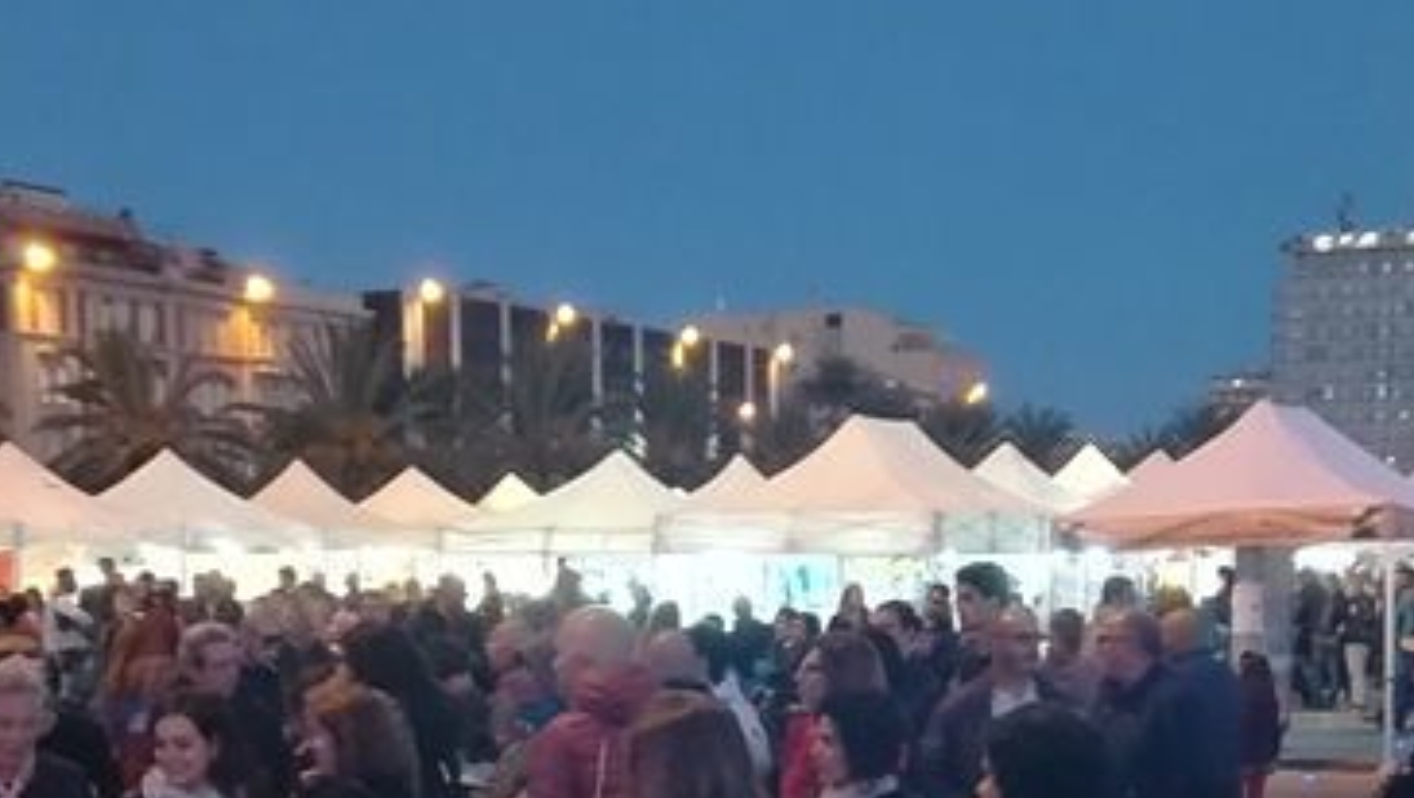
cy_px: 945
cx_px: 620
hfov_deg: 33.8
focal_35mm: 62
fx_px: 2326
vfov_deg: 18.5
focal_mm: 3.83
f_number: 2.2
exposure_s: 1/20
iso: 500
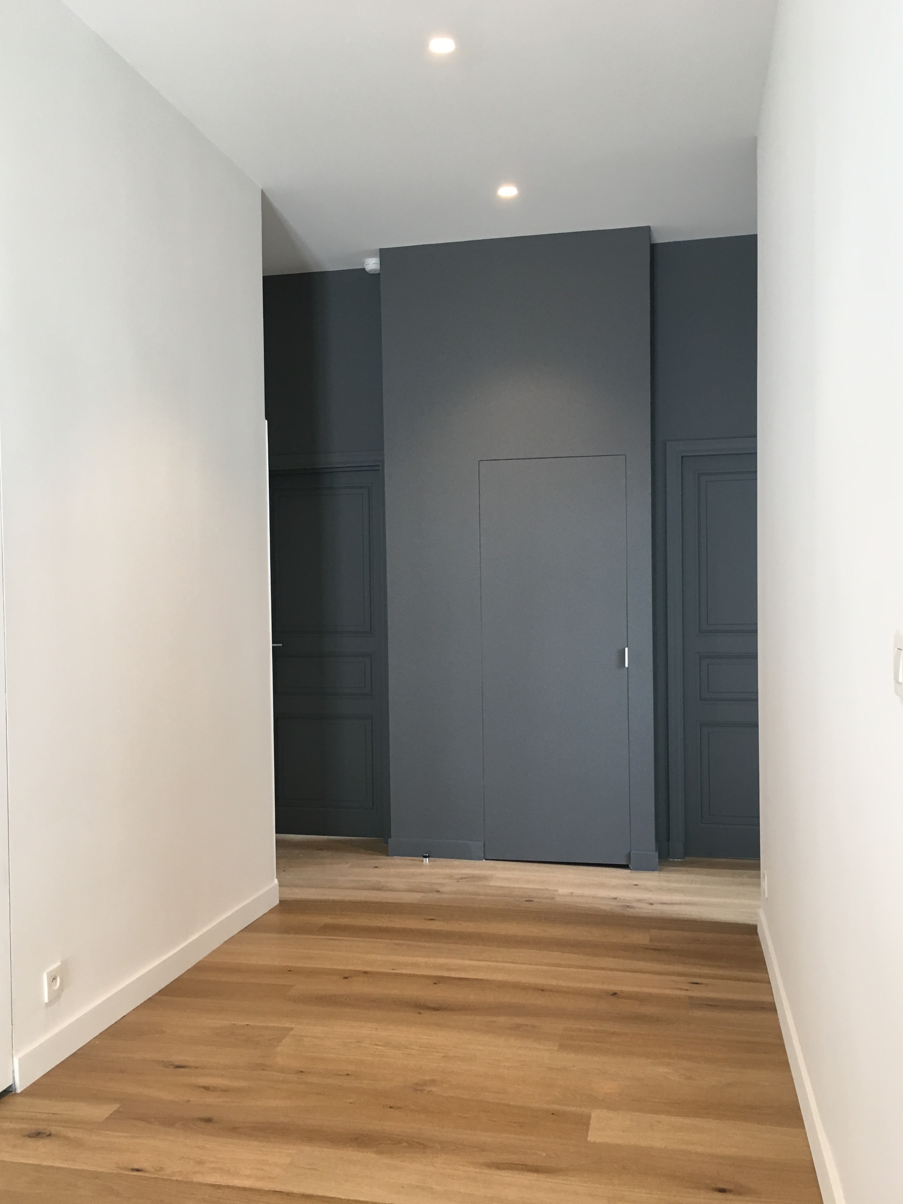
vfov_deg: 58.3
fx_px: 1078
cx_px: 432
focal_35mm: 31
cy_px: 627
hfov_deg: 45.4
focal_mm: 4.15
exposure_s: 1/33
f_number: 2.2
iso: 64
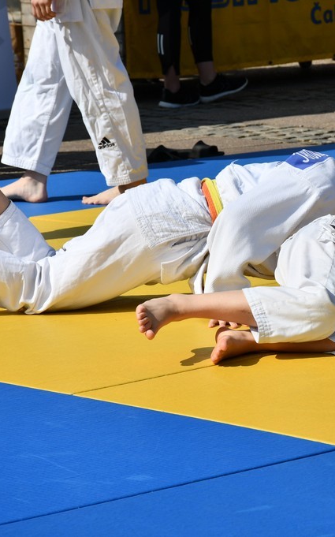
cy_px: 268
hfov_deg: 6.3
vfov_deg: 10.1
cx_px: 337
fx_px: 3027
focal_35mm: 207
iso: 100
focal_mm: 90
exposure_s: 1/640
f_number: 9
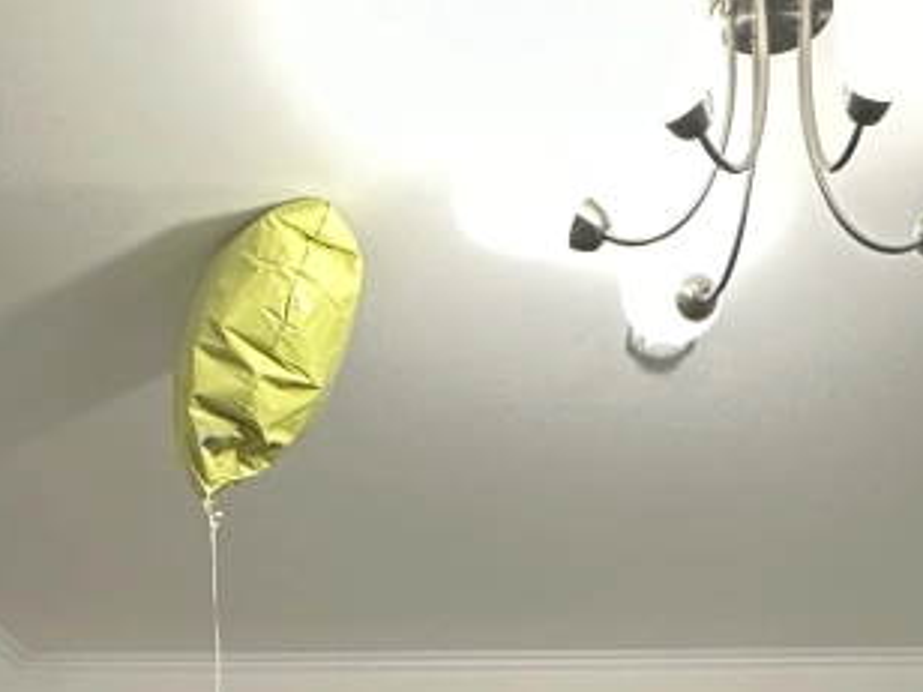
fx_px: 1520
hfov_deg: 33.7
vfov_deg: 21.0
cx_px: 530
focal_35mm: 57
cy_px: 1089
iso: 250
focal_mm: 2.22
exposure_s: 1/50
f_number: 2.2
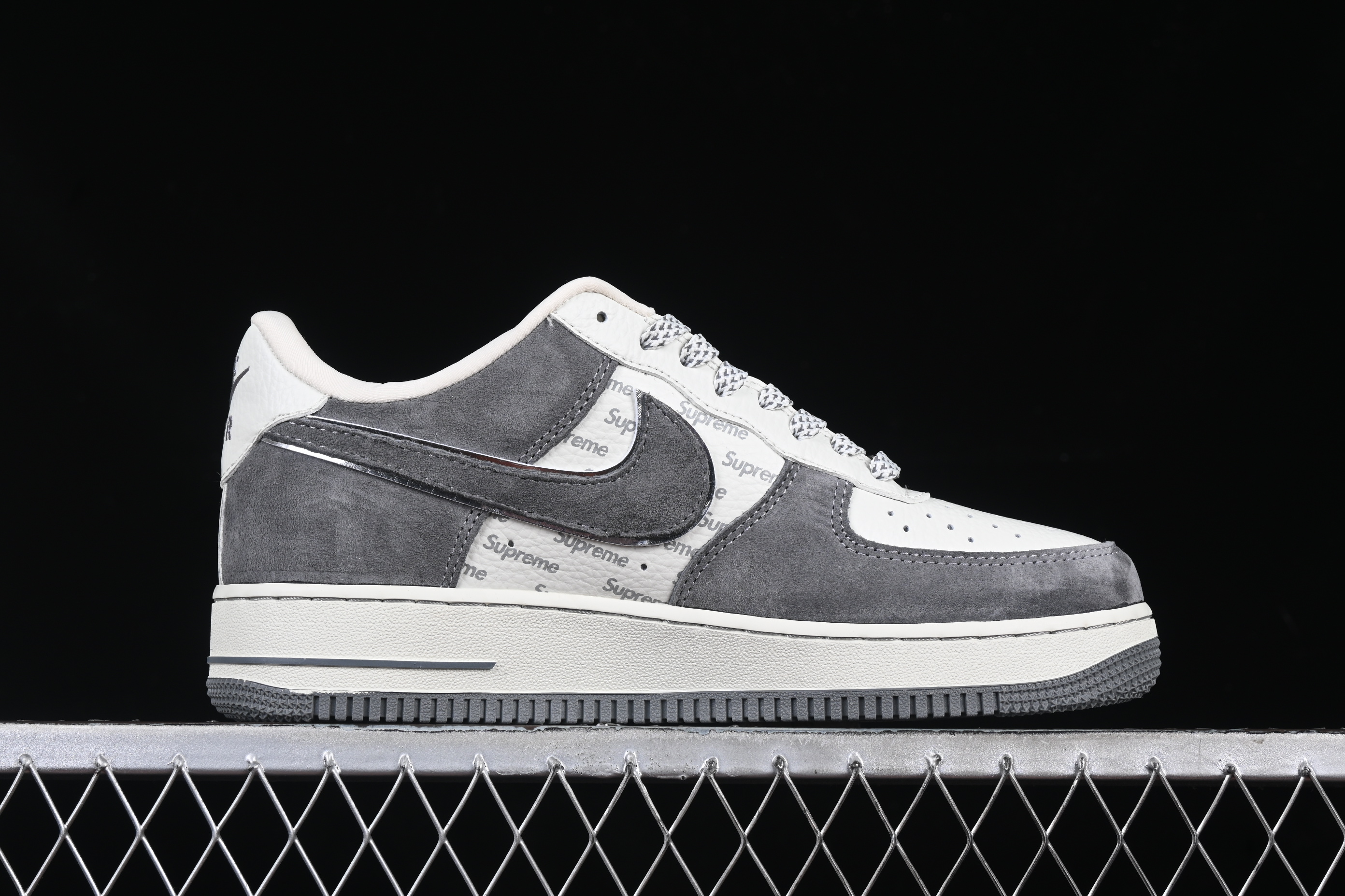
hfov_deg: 27.0
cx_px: 672
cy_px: 448
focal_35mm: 75
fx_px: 2802
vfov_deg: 18.2
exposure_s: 1/80
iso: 160
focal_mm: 50
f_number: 8
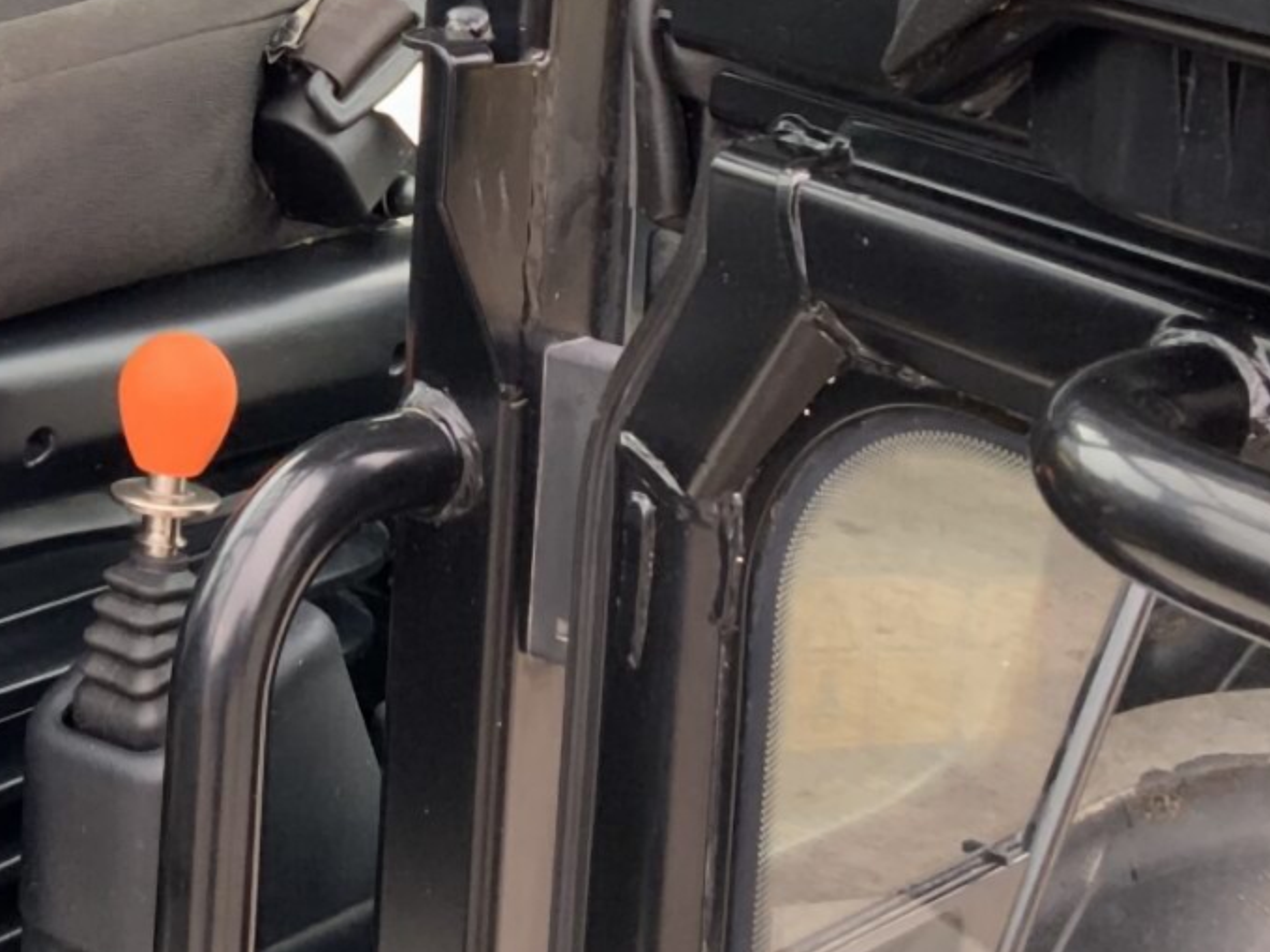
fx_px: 3008
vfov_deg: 17.5
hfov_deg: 23.1
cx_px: 67
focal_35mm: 82
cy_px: -43
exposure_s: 1/123
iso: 50
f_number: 1.8
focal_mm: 3
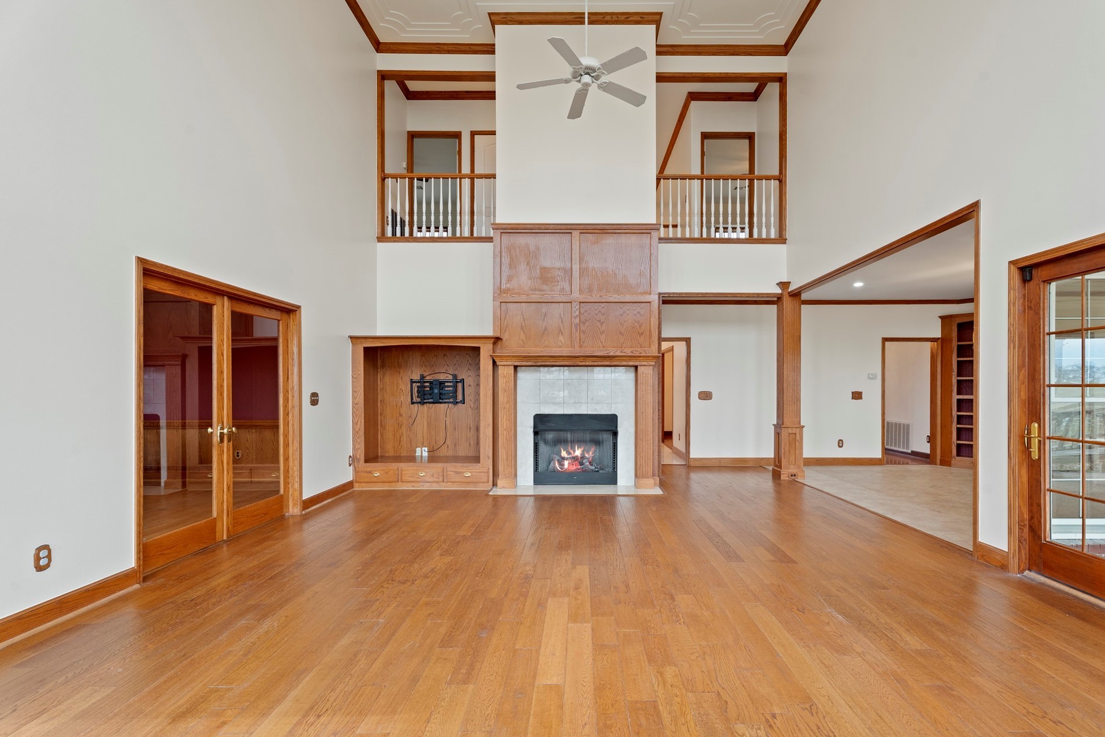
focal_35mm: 17
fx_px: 522
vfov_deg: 70.4
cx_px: 580
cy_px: 388
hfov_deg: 93.2
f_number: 9
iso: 250
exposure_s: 1/6
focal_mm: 16
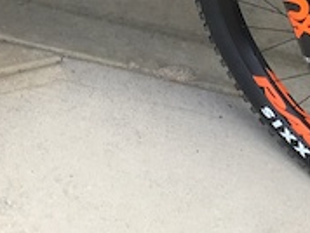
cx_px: 31
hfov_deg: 15.0
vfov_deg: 10.6
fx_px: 1166
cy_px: -216
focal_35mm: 130
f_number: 2.2
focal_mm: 4.15
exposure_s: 1/178
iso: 25
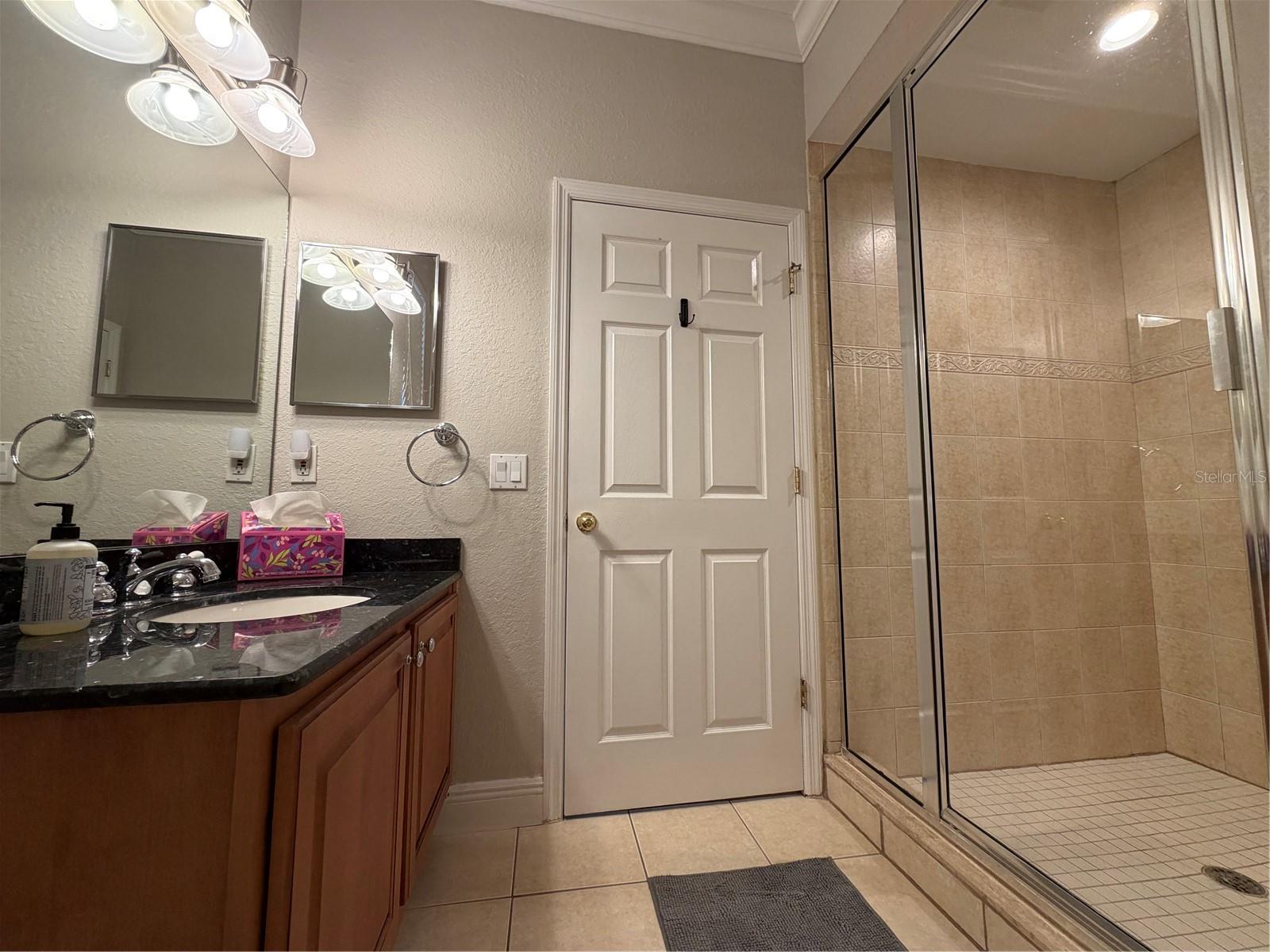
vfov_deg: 85.7
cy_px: 476
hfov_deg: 102.1
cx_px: 635
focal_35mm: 14
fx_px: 514
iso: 160
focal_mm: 2.22
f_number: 2.2
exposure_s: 1/60
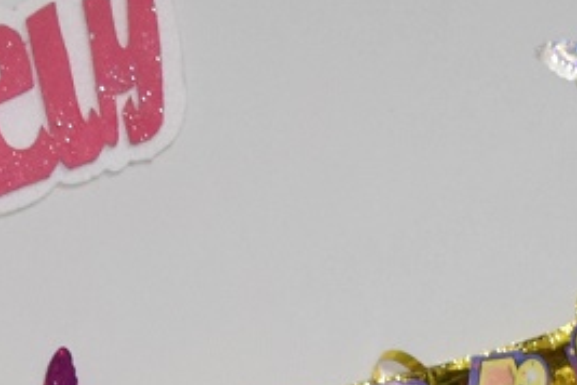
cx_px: 281
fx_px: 2917
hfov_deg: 11.3
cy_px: 1254
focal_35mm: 182
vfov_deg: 6.7
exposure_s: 1/60
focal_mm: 18
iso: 900
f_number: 3.5
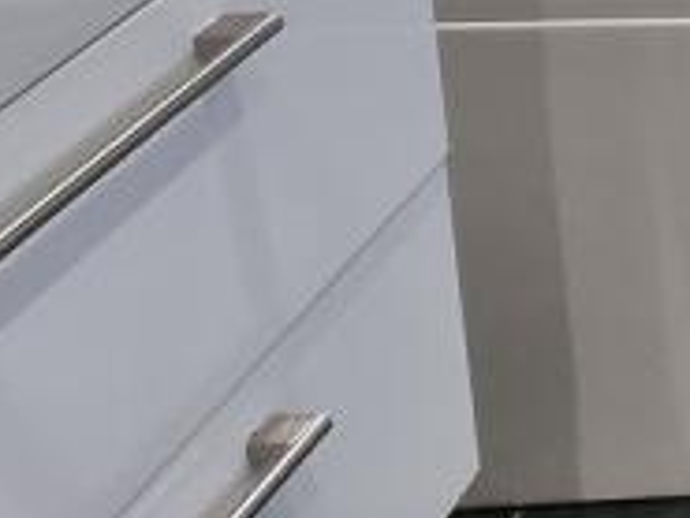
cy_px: -727
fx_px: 1436
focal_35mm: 72
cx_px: 1600
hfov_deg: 15.7
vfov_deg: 14.1
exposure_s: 1/60
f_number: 2.2
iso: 400
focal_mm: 2.2
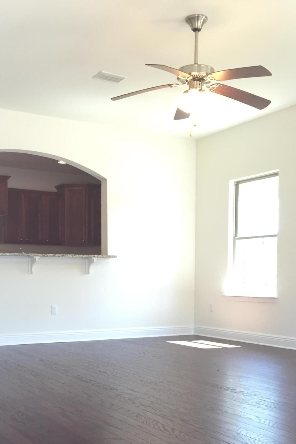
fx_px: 555
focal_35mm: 45
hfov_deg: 29.9
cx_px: 136
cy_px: 300
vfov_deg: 42.9
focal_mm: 4.15
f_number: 2.2
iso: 32
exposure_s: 1/30
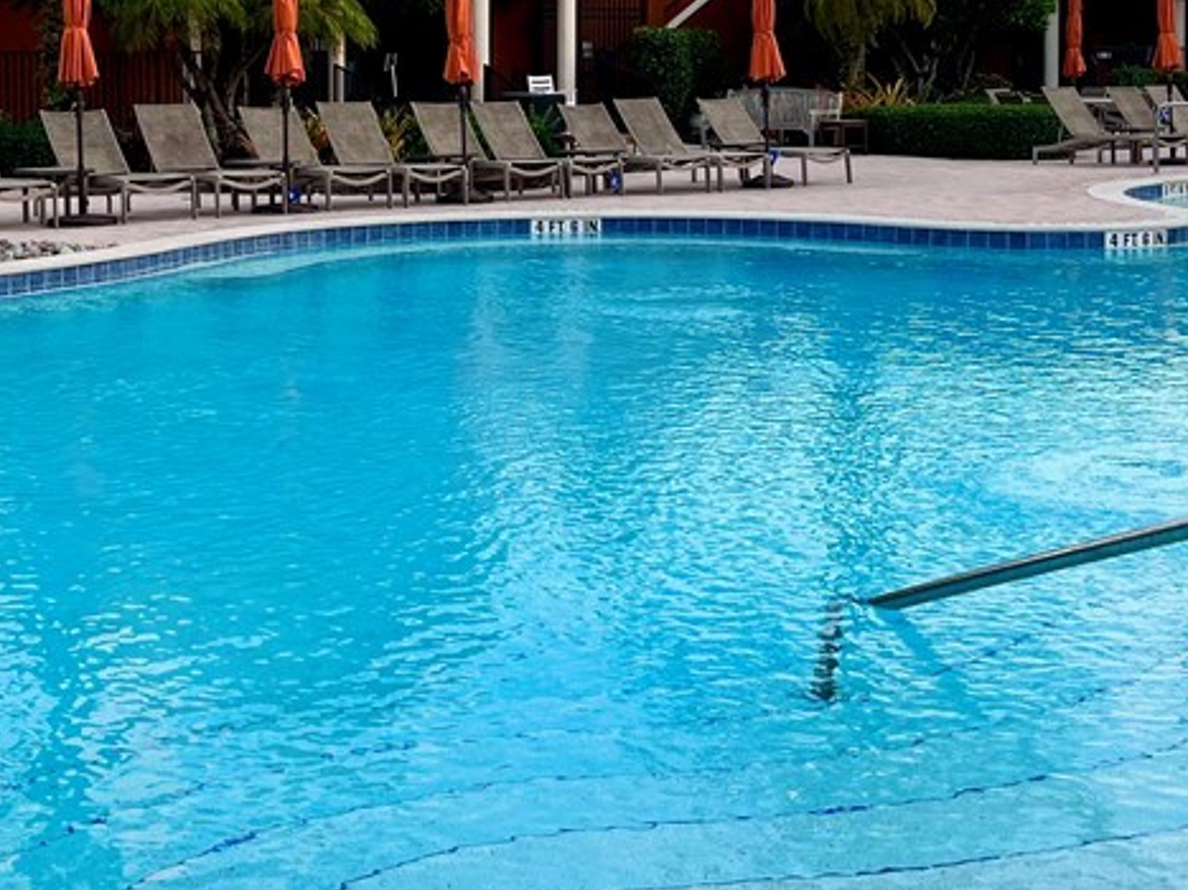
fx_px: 1956
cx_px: 483
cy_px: 112
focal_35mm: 57
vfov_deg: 25.0
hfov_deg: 33.7
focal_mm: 5.1
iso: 40
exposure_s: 1/274
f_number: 1.6
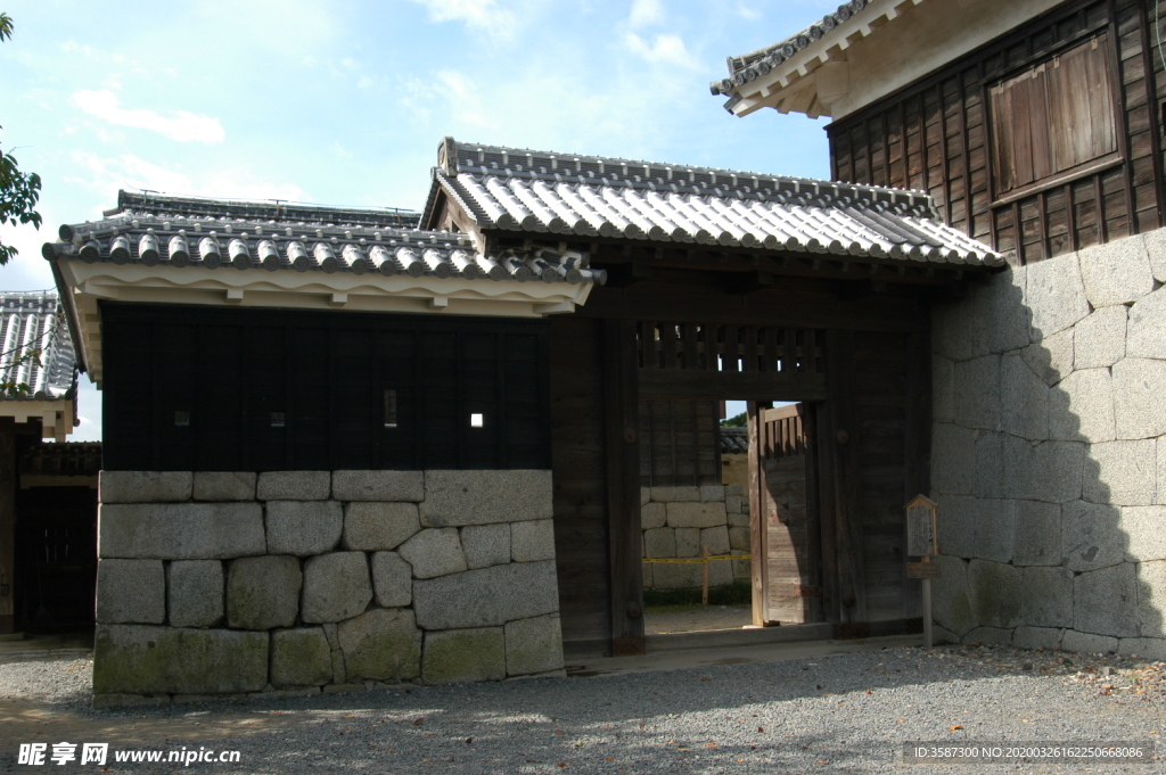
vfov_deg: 36.8
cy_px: 388
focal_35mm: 36
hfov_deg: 53.2
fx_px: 1165
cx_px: 583
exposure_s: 1/250
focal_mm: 24
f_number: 8
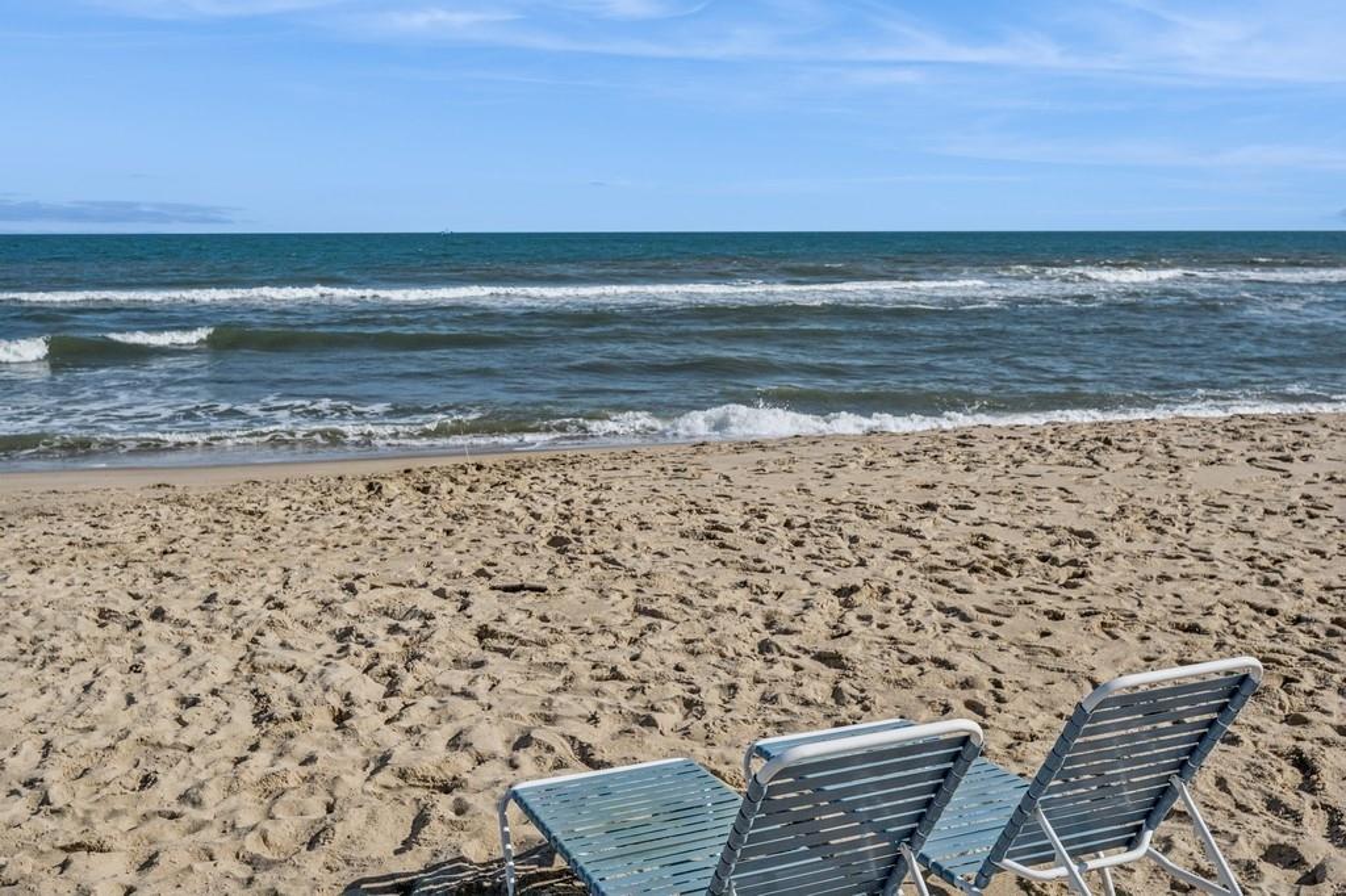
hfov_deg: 53.1
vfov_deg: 36.8
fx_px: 1345
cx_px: 673
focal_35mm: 36
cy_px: 448
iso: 200
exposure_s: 1/5000
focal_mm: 24
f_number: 7.1
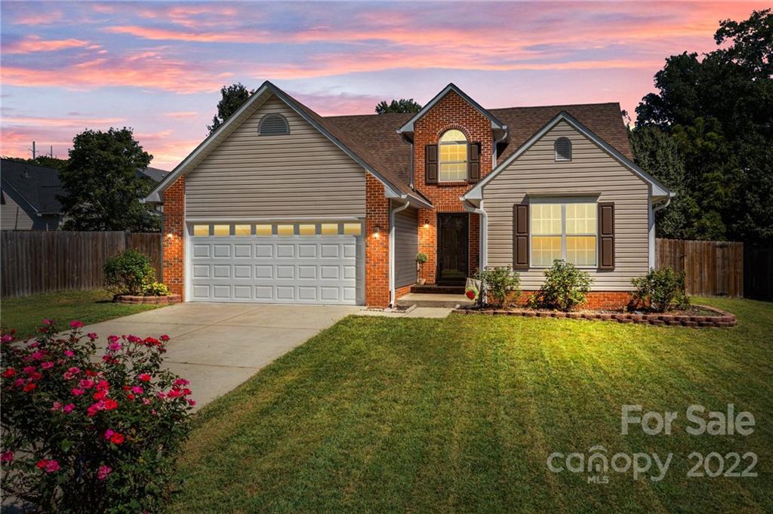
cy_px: 257
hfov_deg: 65.5
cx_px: 386
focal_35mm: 28
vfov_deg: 46.3
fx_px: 601
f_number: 6.3
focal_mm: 10.26
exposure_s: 1/500
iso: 100
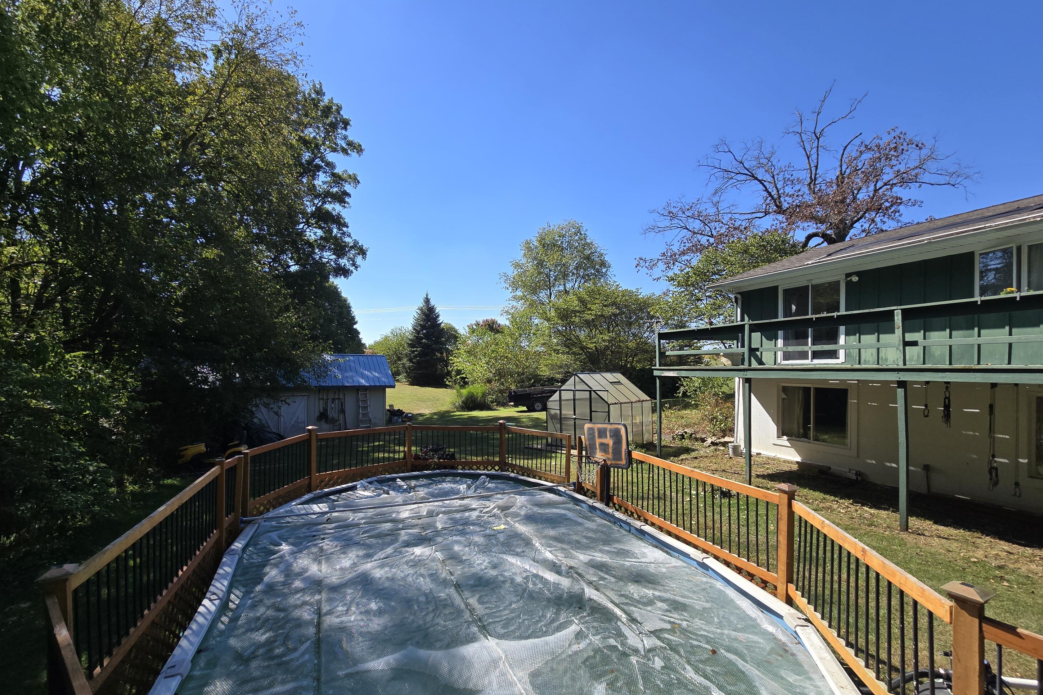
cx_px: 510
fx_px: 406
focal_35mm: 14
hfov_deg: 104.2
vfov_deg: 81.1
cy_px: 368
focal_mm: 2.2
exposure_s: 1/1533
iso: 50
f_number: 2.2
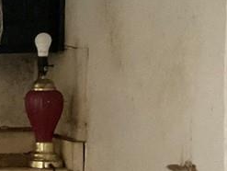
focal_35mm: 120
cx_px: -212
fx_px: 788
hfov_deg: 14.1
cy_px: 94
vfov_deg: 12.4
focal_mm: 3
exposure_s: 1/20
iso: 500
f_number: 1.8
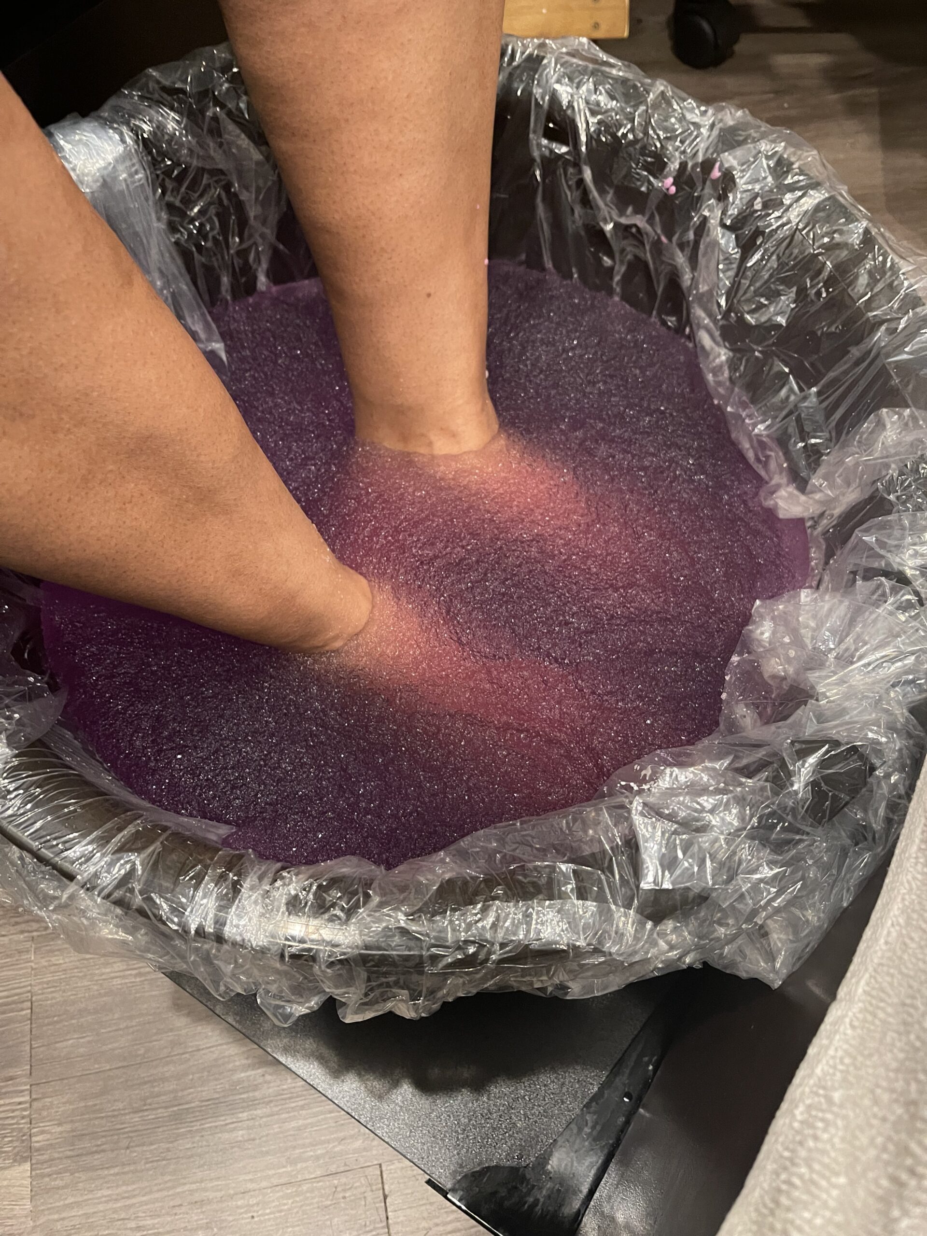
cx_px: 464
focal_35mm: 26
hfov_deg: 53.1
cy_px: 618
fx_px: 928
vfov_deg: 67.3
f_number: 1.6
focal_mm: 5.1
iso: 500
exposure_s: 1/30
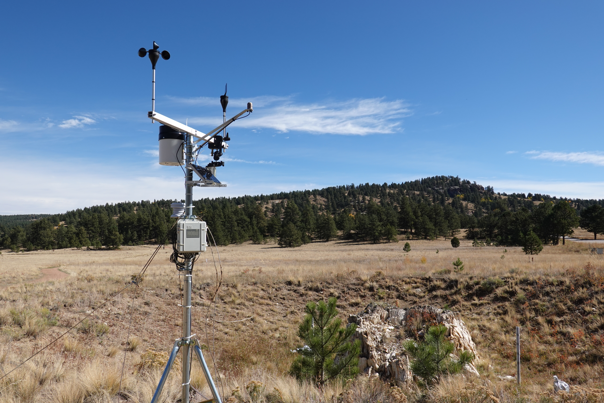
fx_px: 470
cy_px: 202
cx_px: 302
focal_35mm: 28
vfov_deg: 46.4
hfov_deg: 65.5
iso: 125
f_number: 5.6
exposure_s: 1/640
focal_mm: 10.6
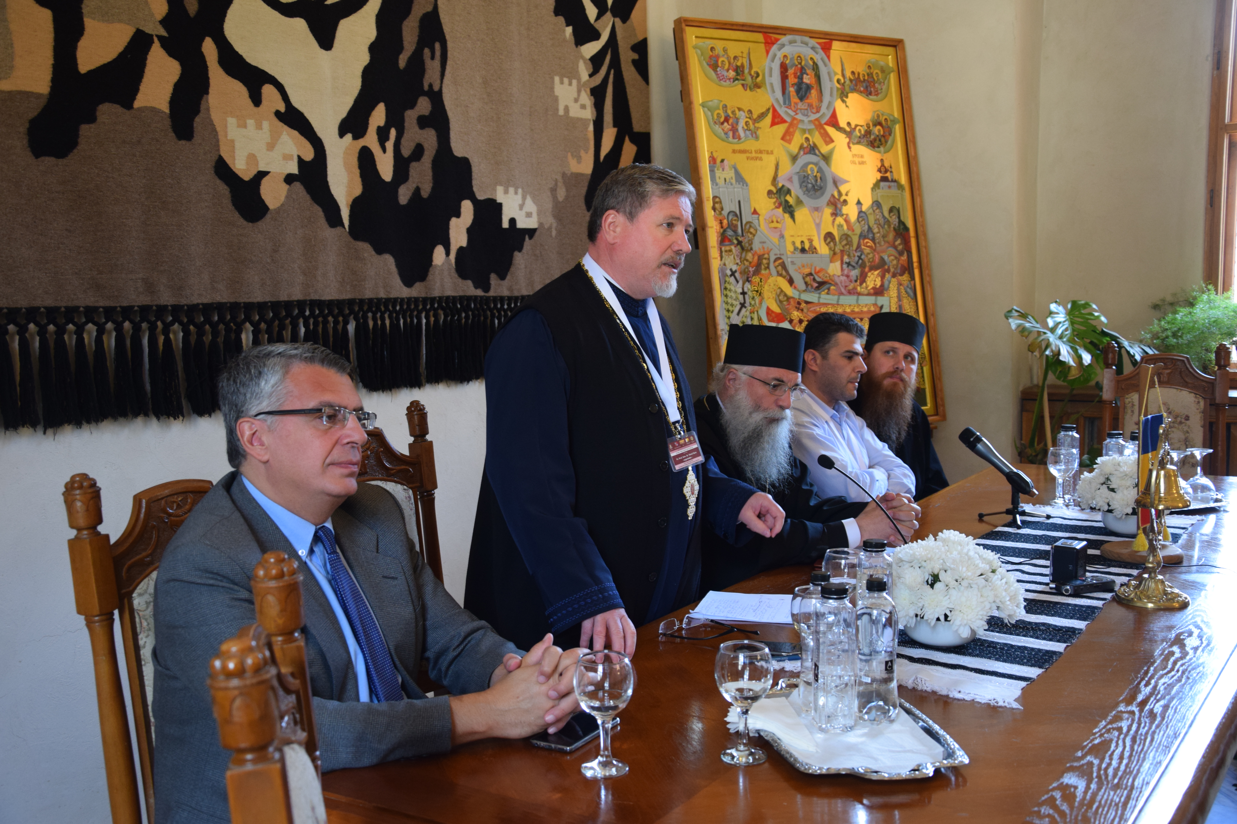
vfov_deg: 35.5
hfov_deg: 51.3
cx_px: 618
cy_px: 412
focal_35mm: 38
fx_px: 1288
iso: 800
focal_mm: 25
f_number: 4
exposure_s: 1/60
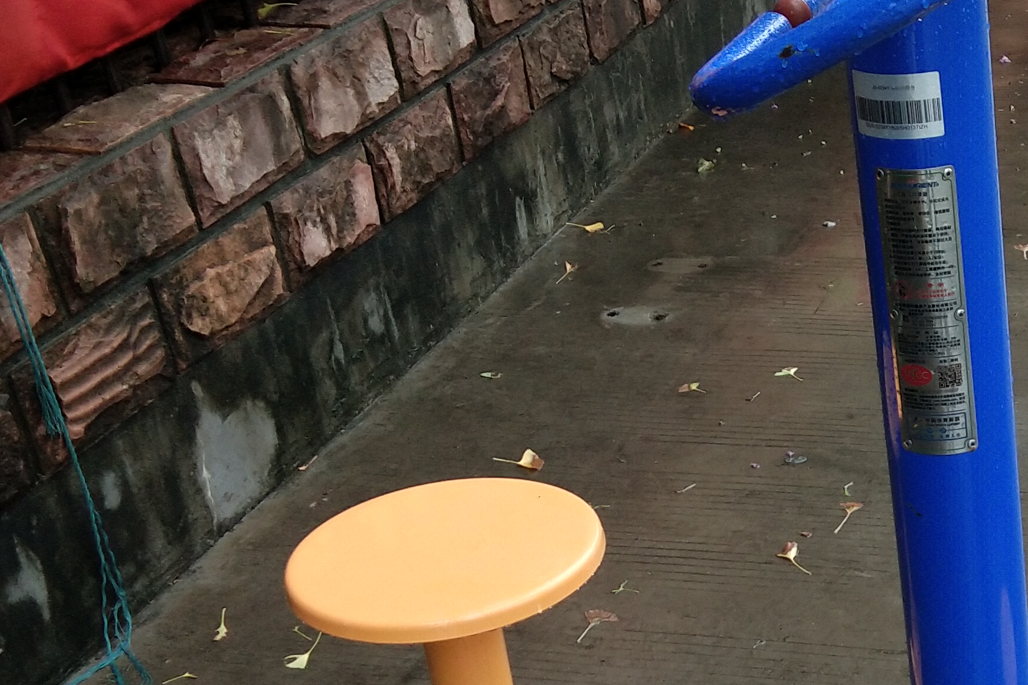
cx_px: 986
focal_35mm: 77
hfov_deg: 25.3
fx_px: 2198
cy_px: 560
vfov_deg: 17.5
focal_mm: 3.69
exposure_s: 1/50
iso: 80
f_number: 2.2
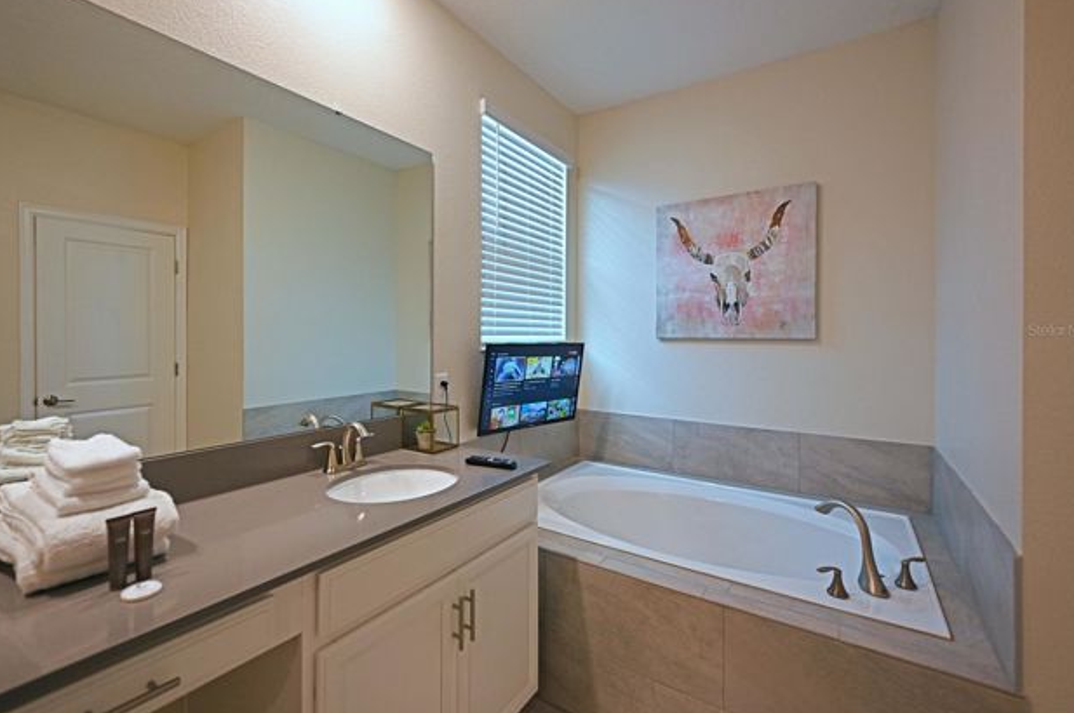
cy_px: 330
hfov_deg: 96.5
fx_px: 477
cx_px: 483
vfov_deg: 73.5
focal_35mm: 16
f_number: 2.8
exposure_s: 1/125
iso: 450
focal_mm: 14
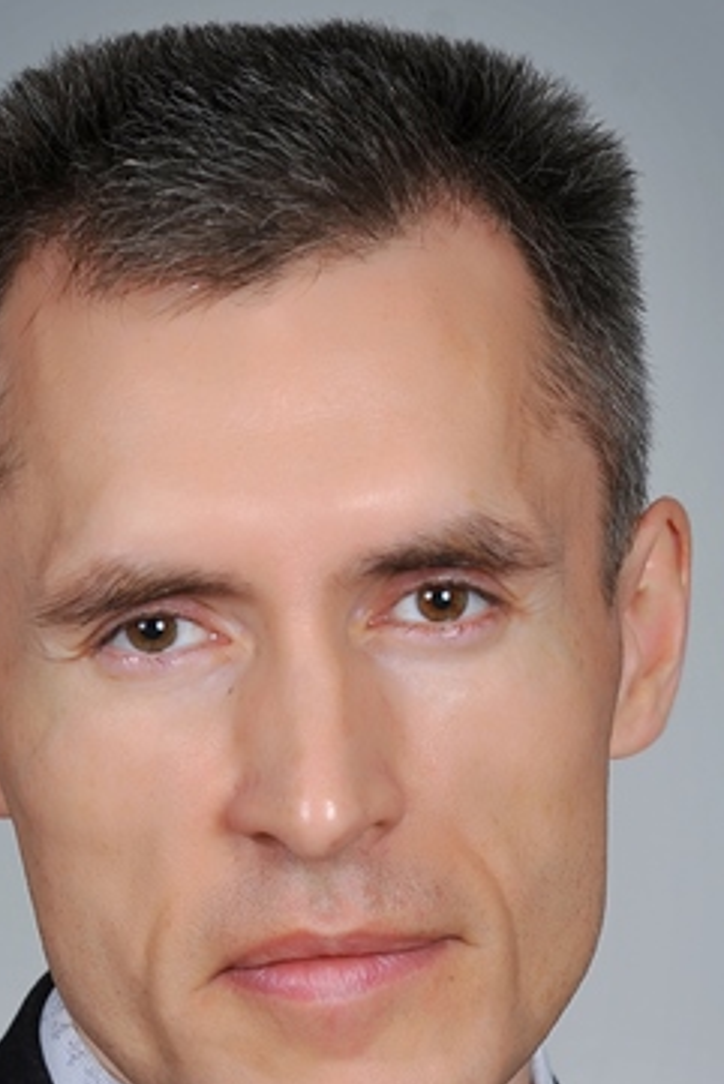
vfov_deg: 9.4
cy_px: 964
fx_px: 6539
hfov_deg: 6.3
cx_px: 321
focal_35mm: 217
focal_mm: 112
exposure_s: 1/125
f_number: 6.3
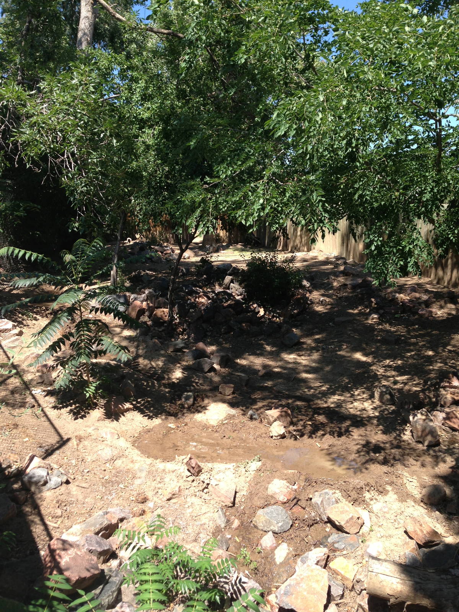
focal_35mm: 33
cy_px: 306
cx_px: 230
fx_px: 583
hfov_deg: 42.9
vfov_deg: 55.4
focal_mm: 4.13
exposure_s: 1/547
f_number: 2.4
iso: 50
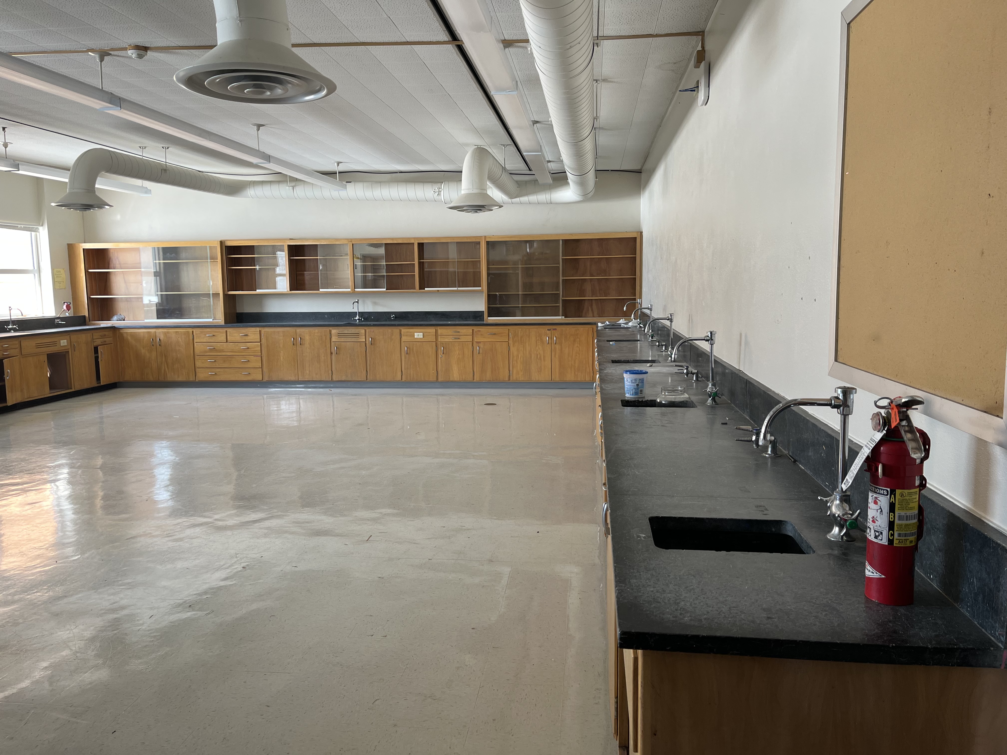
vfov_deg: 53.1
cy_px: 378
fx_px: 756
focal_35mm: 26
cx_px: 504
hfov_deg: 67.3
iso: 64
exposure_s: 1/121
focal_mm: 5.1
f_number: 1.6
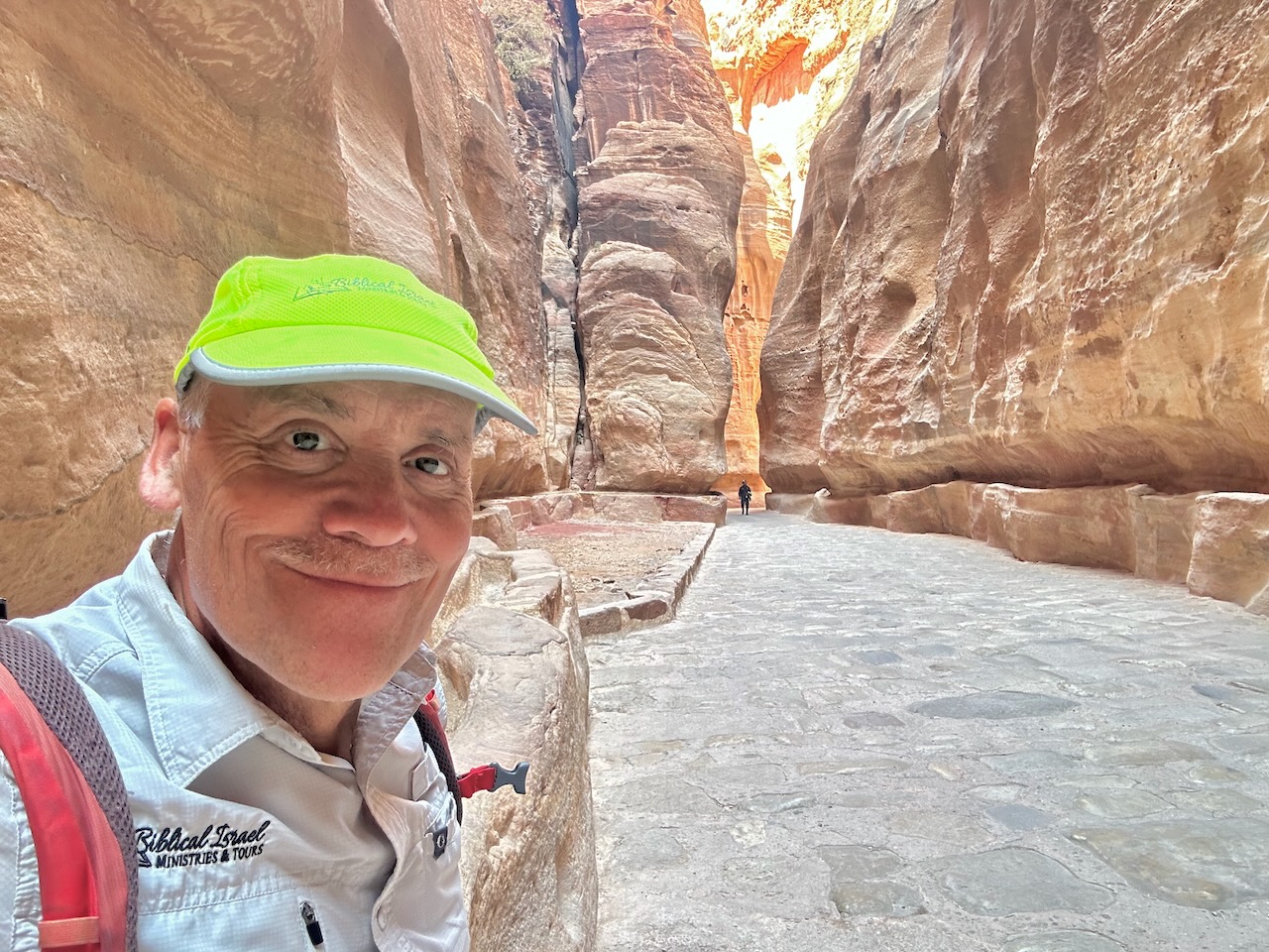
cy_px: 476
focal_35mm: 23
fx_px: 843
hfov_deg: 73.9
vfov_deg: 58.9
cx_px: 634
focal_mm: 2.69
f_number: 1.9
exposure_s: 1/87
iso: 80
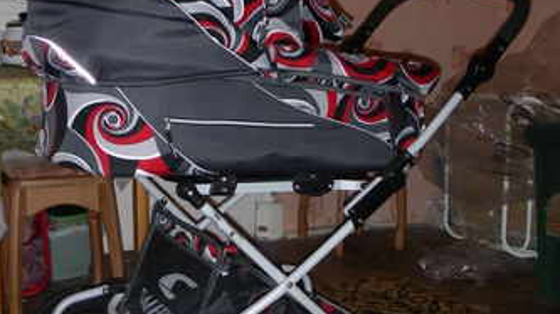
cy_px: 171
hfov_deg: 37.2
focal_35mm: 56
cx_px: 279
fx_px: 831
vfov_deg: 21.4
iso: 50
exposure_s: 1/60.1
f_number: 3.5
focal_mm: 6.3
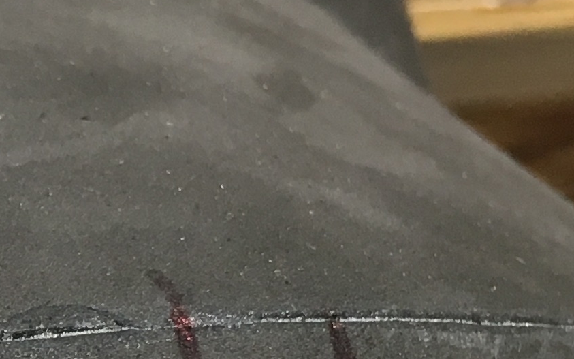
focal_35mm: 147
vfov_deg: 8.8
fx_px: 2300
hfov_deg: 13.3
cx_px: -328
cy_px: 488
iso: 64
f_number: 2.2
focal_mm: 4.15
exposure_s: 1/30
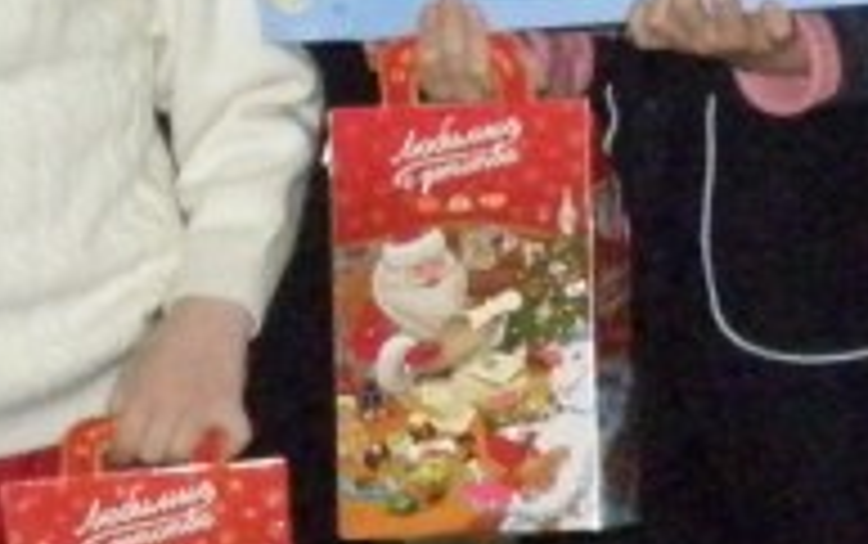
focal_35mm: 242
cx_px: 1844
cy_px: -54
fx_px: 5730
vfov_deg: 5.4
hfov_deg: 8.2
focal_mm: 7.68
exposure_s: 1/500
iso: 800
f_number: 3.3
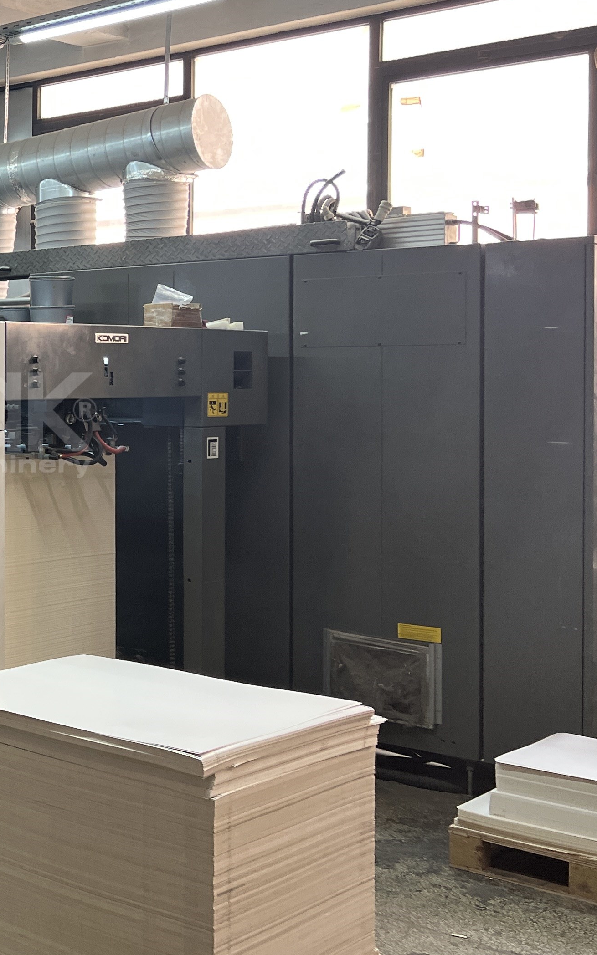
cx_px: -252
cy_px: 387
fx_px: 1380
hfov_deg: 21.2
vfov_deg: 38.1
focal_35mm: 53
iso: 100
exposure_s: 1/121
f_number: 1.5
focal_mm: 5.7
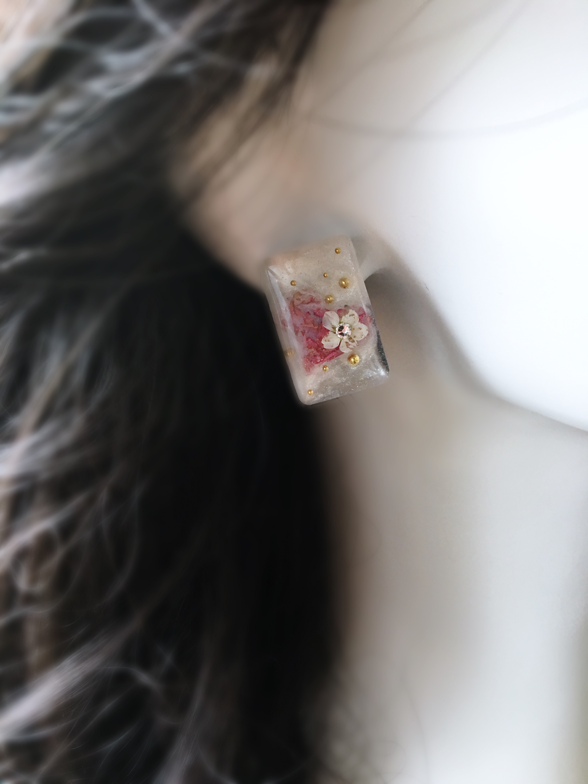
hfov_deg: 48.2
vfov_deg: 61.7
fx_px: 657
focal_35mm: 29
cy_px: 392
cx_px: 294
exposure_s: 1/30
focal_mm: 4.15
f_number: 2.2
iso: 80
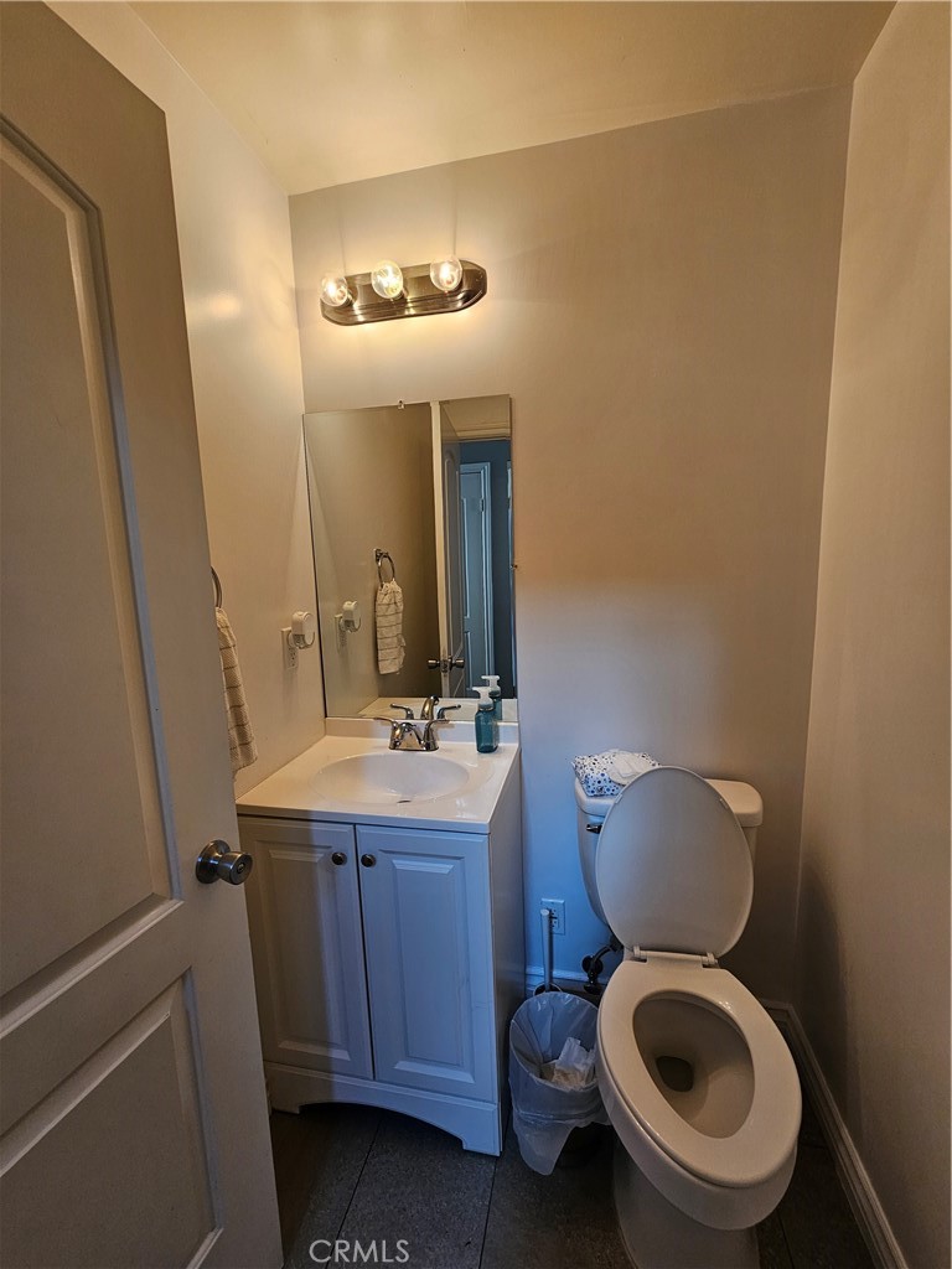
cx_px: 476
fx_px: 477
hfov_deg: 89.9
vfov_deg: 106.2
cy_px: 634
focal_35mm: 13
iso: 100
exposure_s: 1/60
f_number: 2.2
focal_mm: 2.2
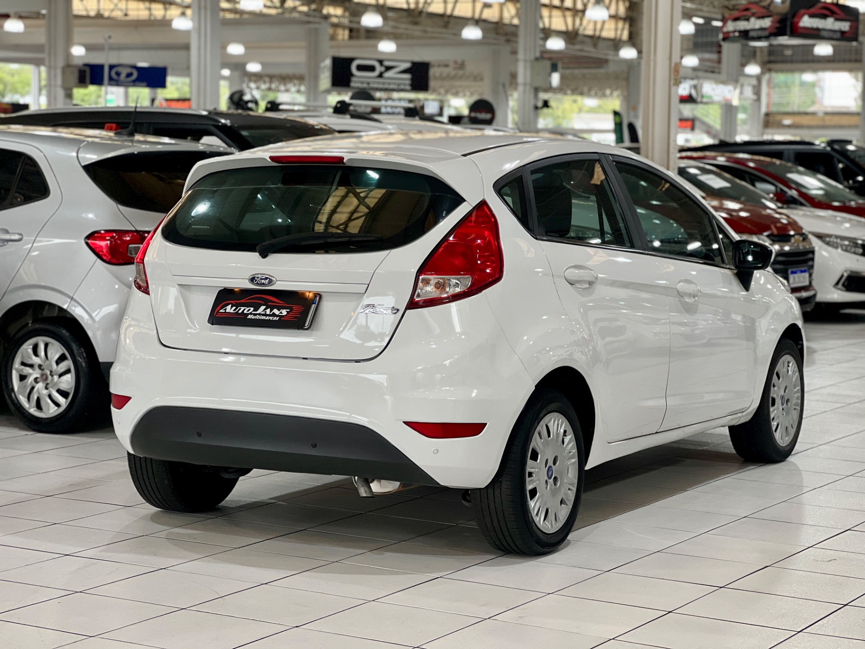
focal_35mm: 77
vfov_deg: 19.1
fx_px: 1924
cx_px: 432
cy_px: 324
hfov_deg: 25.3
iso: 125
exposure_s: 1/40
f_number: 2.8
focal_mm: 9
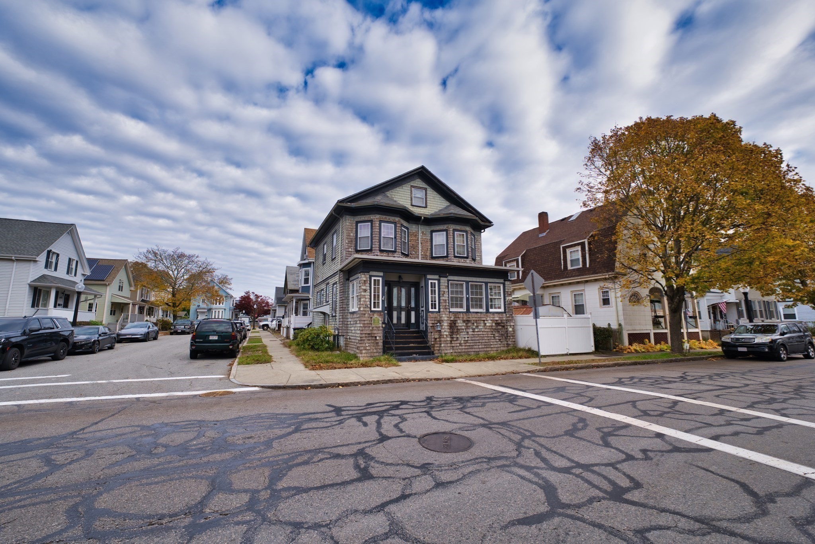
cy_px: 272
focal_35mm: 14
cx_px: 408
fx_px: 317
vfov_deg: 81.2
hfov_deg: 104.2
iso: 100
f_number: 4
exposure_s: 1/250
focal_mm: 14
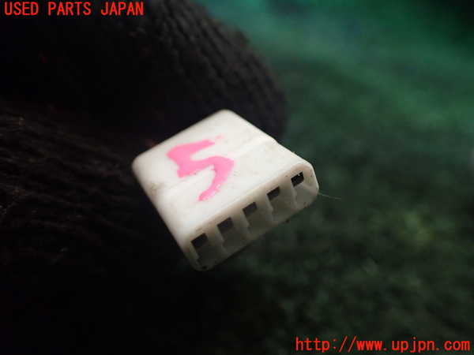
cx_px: 237
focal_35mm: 30
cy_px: 178
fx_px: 411
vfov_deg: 46.8
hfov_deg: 60.0
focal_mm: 5.4
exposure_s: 1/125
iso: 500
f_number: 2.3
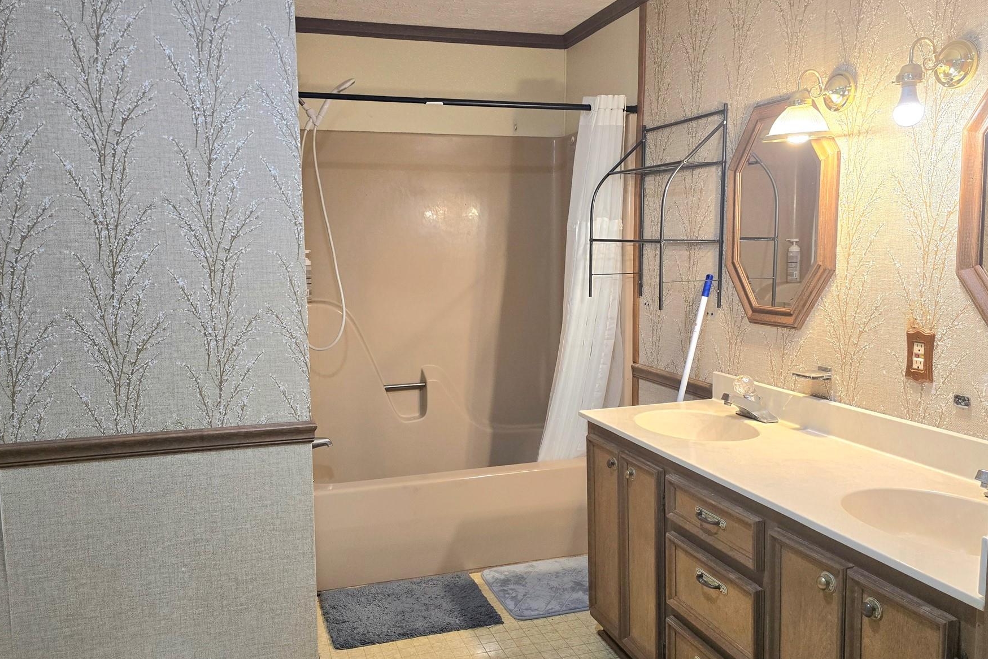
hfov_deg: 65.4
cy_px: 333
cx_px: 473
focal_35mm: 28
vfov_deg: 46.4
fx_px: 768
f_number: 1.7
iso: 320
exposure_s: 1/120
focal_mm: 6.3
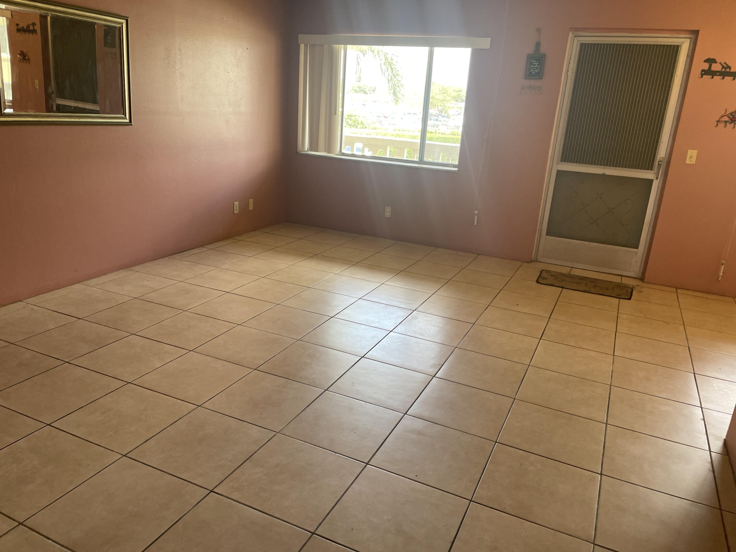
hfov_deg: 67.3
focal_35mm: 26
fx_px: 553
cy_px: 276
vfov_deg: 53.1
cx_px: 368
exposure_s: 1/121
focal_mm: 4.2
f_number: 1.6
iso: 80
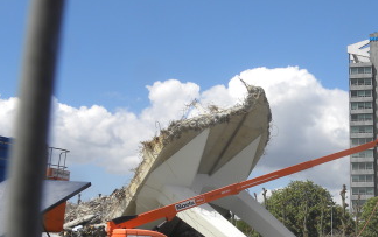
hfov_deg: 29.2
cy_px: 90
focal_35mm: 69
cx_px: 296
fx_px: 711
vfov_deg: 18.9
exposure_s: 1/358
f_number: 5.6
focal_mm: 5.9
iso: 64
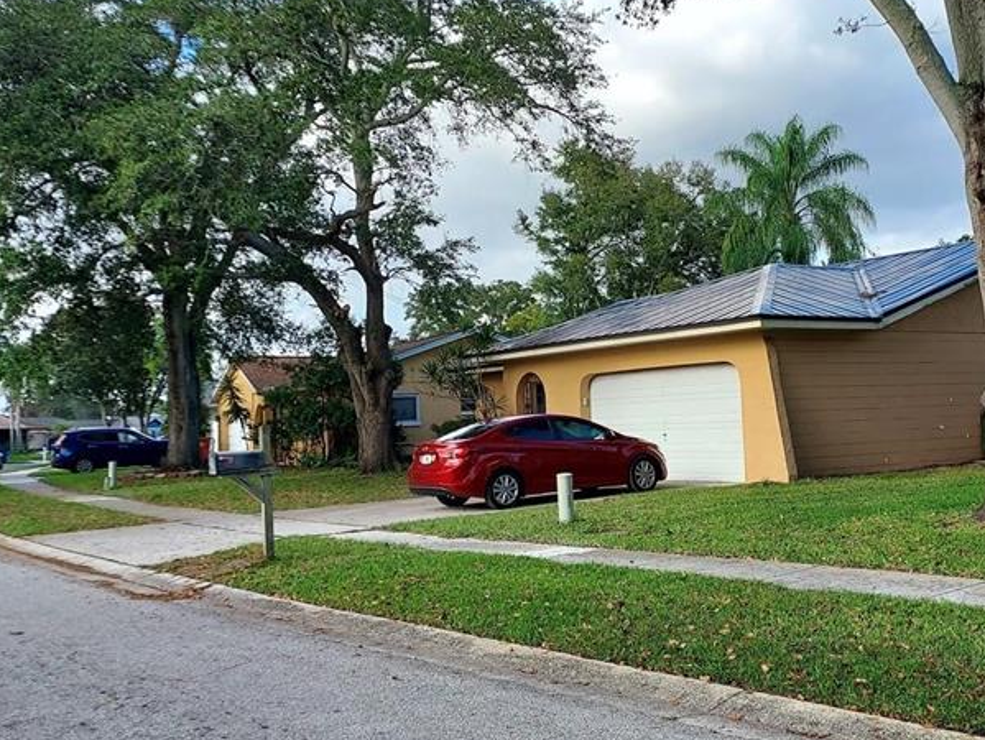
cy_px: 345
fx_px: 1167
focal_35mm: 41
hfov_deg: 45.2
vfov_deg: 35.2
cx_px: 643
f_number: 1.8
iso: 40
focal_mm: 4.6
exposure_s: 1/591
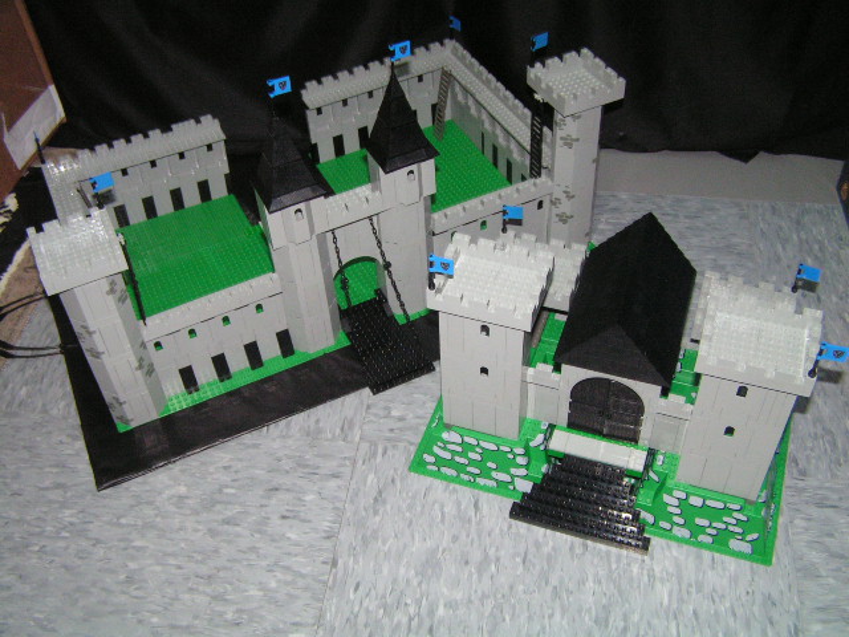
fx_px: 932
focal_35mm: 38
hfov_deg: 49.0
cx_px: 424
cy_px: 318
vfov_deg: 37.7
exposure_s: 1/40
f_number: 2.8
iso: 200
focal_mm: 6.3
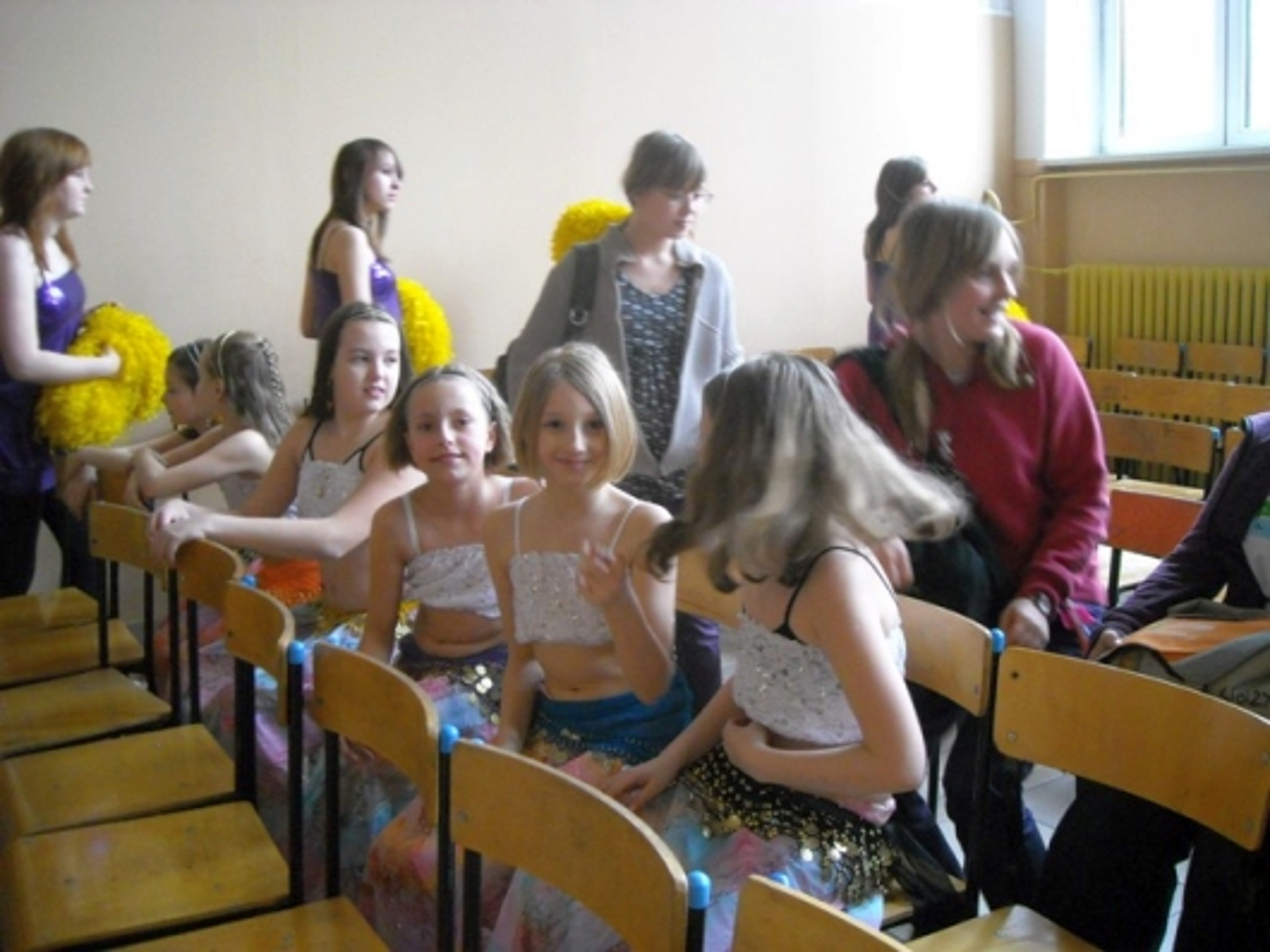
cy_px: 476
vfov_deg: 40.7
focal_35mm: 35
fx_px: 1284
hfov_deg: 52.6
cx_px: 635
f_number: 2.8
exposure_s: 1/57
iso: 400
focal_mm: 5.7
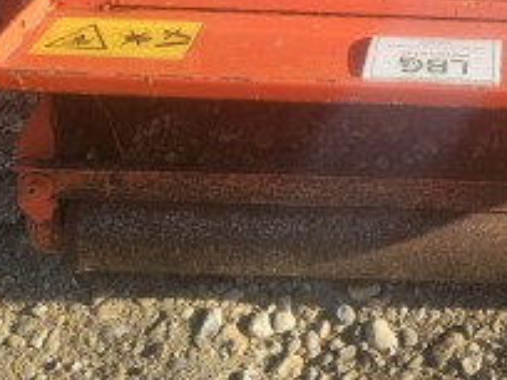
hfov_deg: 25.5
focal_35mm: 72
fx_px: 1055
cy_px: -17
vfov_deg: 19.7
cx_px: 524
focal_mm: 5.4
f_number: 1.8
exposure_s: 1/529
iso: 25
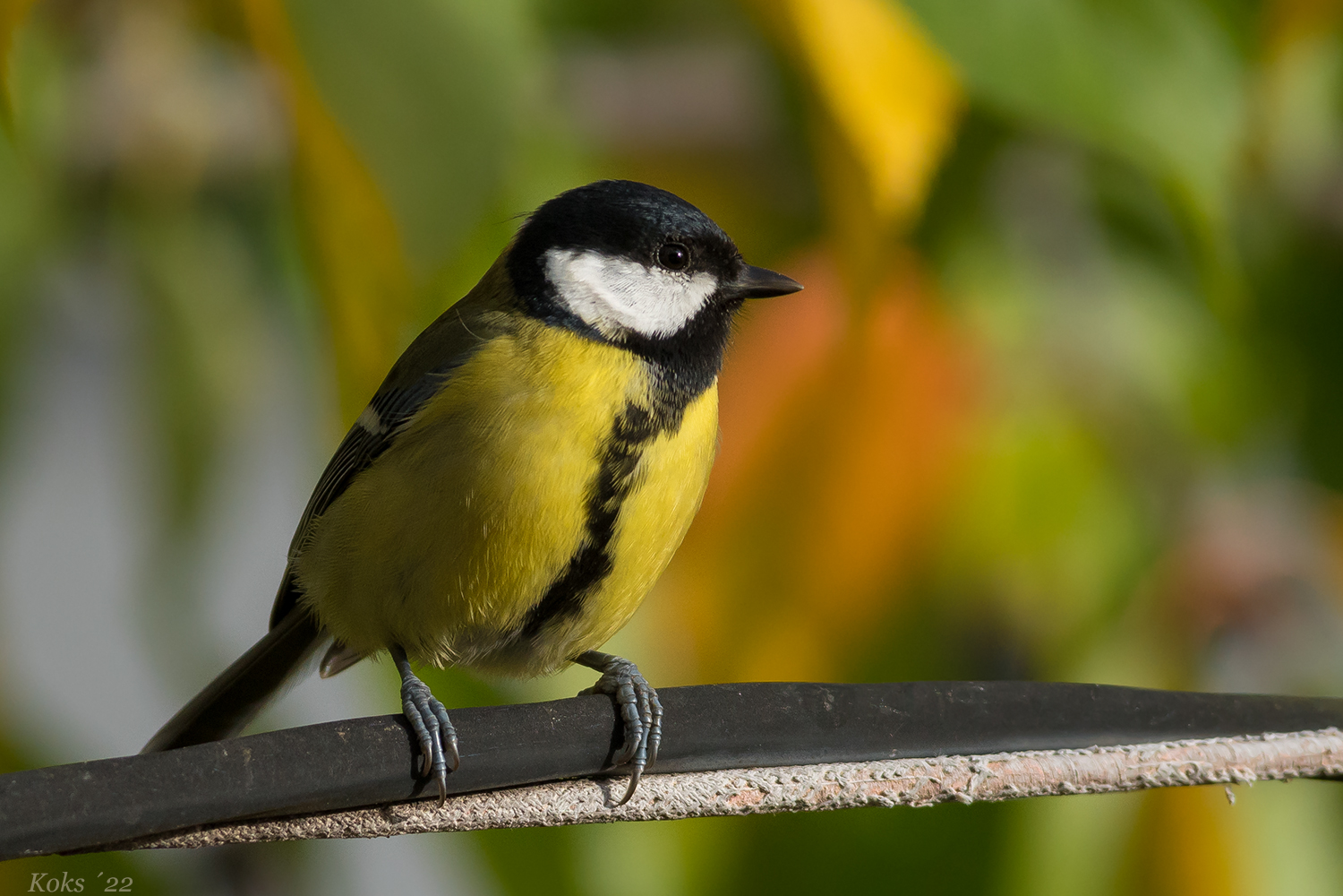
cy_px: 448
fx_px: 14921
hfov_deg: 5.2
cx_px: 672
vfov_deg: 3.4
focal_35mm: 400
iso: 1000
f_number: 5.6
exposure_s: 1/1250
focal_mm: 400
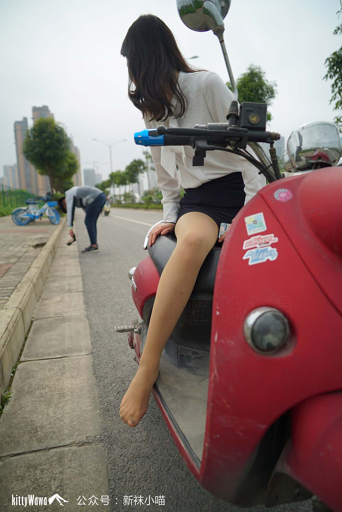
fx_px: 341
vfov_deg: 73.7
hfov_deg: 53.2
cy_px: 256
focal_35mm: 24
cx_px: 171
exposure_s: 1/1250
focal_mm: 24
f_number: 3.5
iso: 100
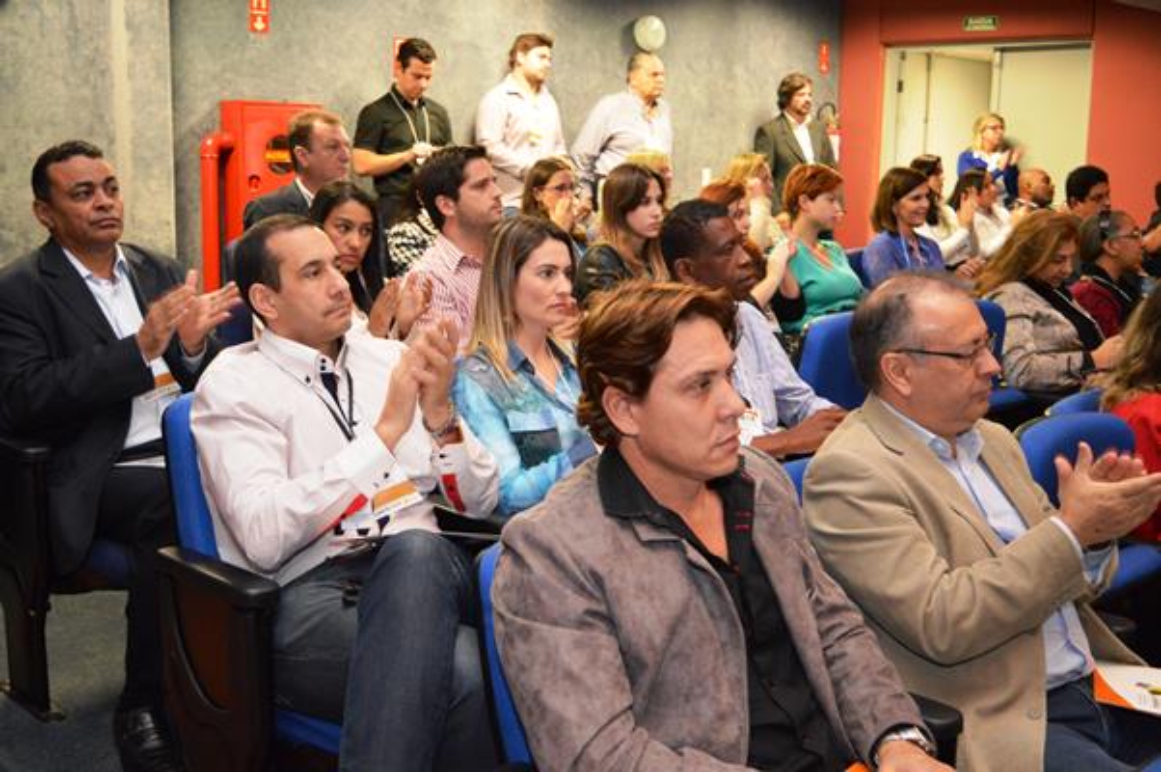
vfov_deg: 32.9
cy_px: 386
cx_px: 580
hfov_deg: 48.0
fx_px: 1305
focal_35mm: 40
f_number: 4
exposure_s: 1/60
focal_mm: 27
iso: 2500
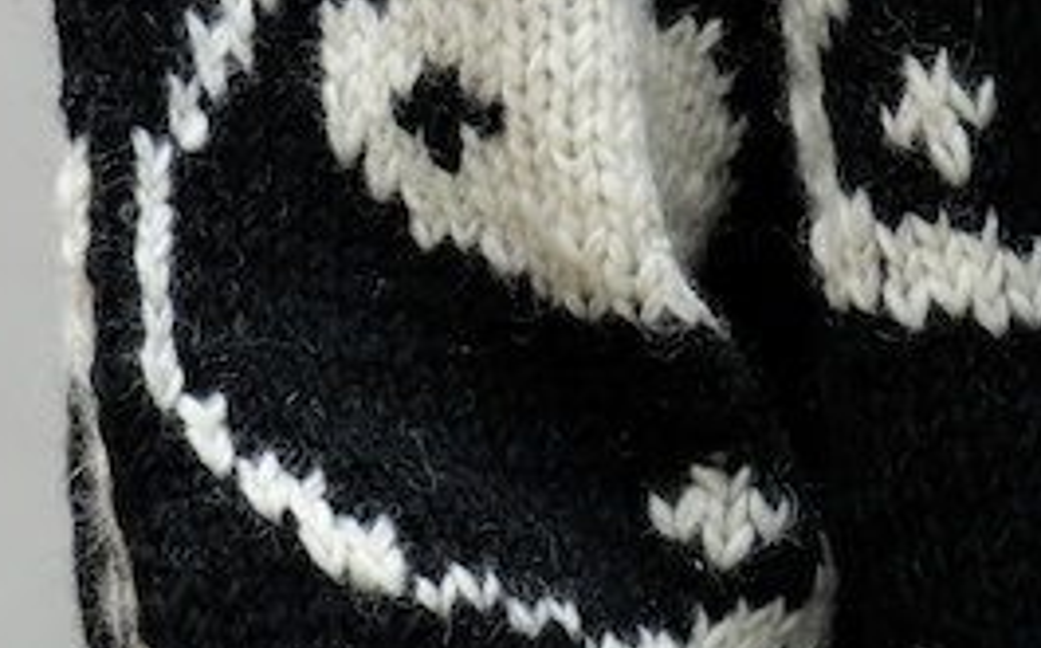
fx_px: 30154
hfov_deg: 2.0
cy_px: -257
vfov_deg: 1.2
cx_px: 546
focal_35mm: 1064
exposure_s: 1/340
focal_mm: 216.9
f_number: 6.7
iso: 800
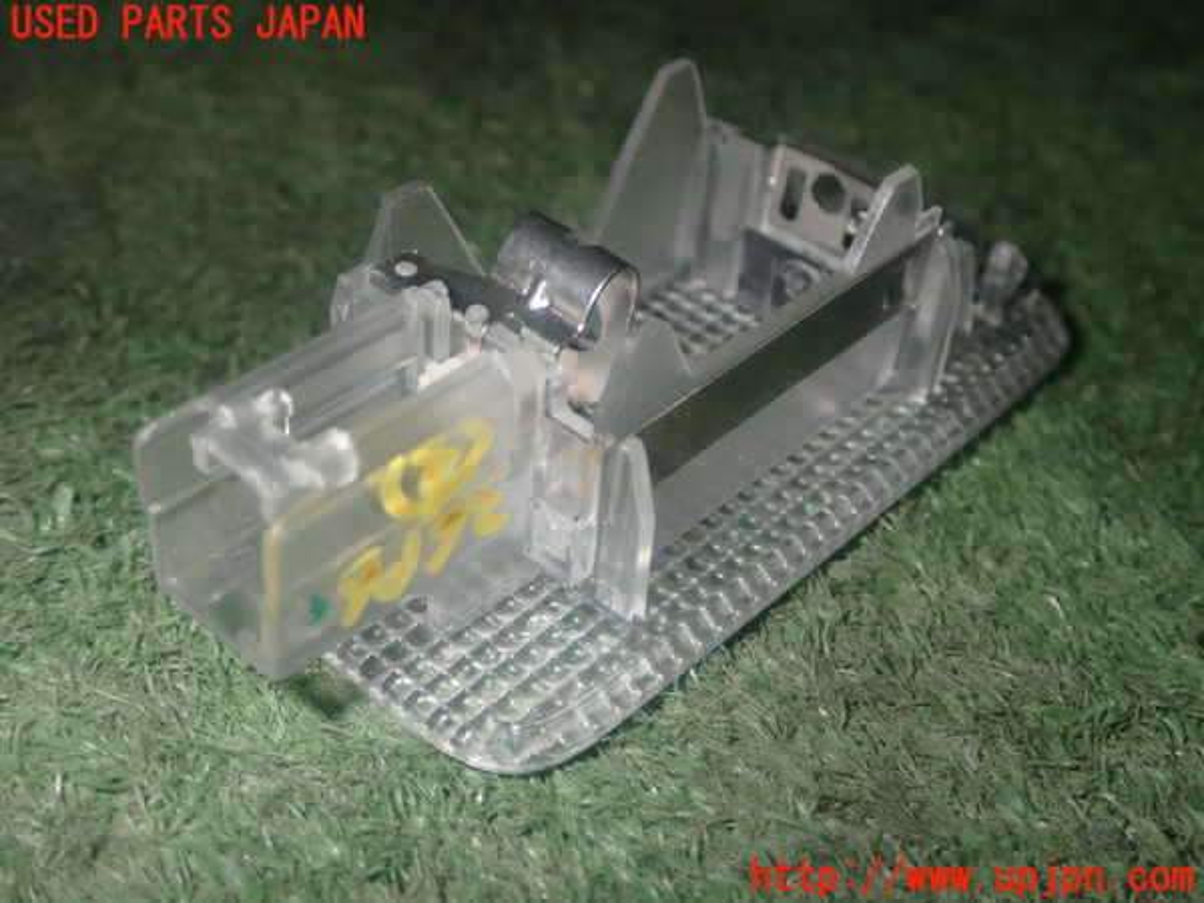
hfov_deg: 40.4
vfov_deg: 30.9
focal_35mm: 47
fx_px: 1635
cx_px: 602
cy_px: 452
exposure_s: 1/50
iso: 200
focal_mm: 8.4
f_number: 9
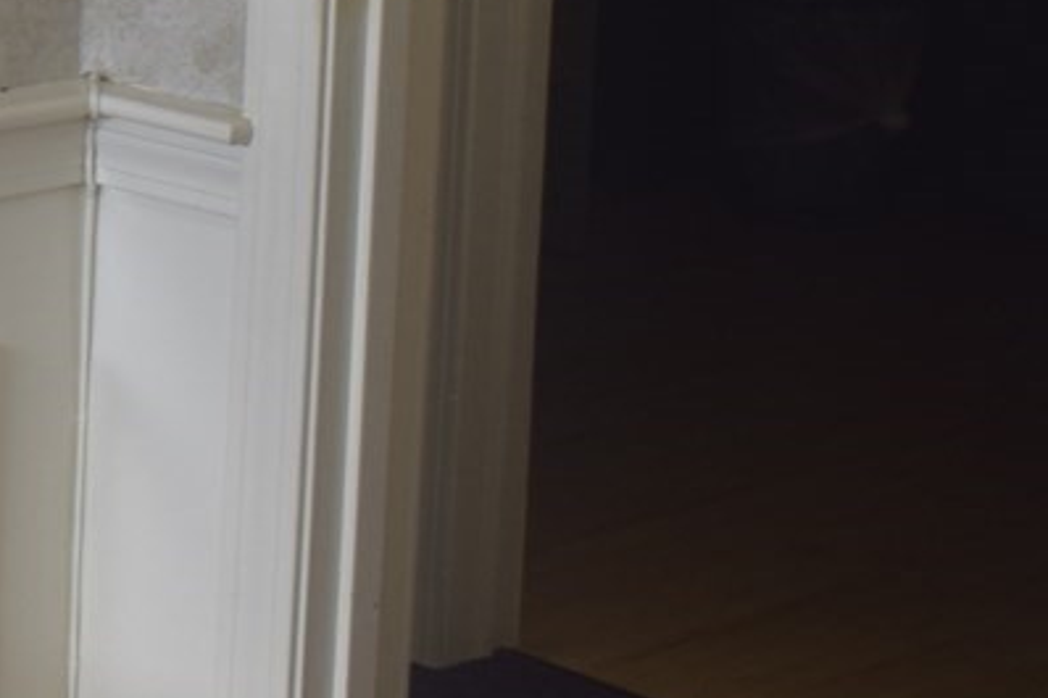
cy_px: -307
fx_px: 4045
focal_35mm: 139
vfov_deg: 9.6
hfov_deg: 12.7
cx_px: -1143
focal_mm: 18
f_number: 3.5
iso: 200
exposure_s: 1/80
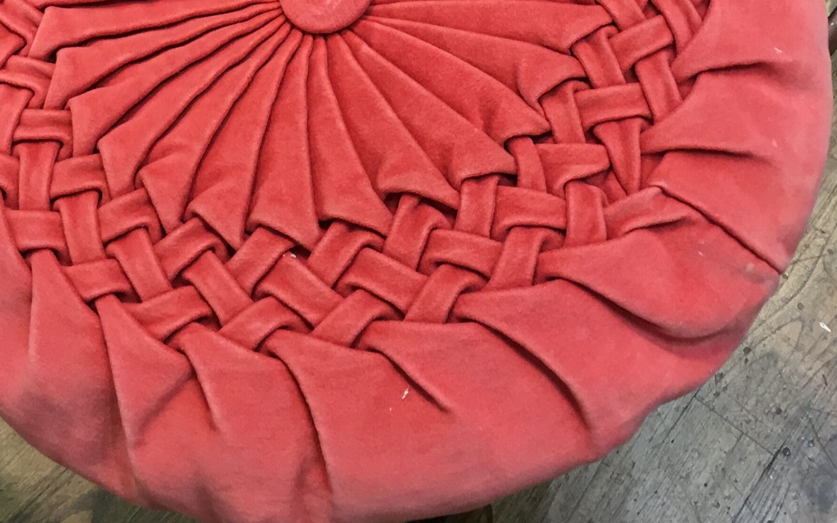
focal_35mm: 70
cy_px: -187
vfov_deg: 17.3
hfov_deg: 29.4
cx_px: 392
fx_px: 1597
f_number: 2.2
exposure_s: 1/33
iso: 100
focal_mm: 4.15
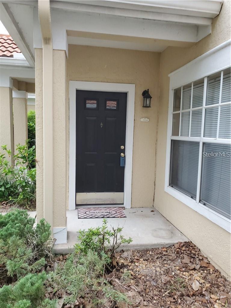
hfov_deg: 53.1
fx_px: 231
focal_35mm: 26
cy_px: 154
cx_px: 116
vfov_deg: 67.3
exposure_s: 1/60
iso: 200
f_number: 2.4
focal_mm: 4.3
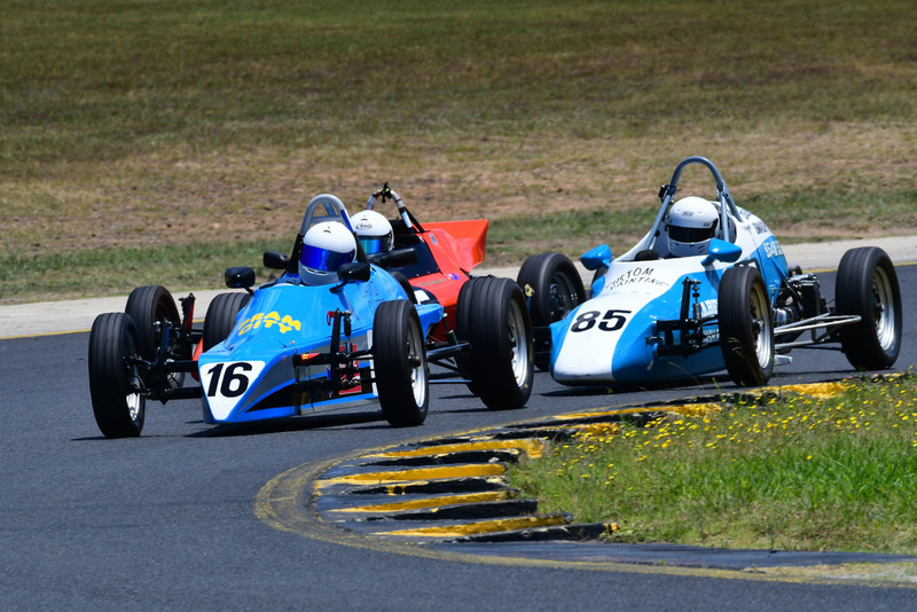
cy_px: 306
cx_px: 458
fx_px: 14524
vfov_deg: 2.4
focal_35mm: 570
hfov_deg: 3.6
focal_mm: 380
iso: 320
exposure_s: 1/640
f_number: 11
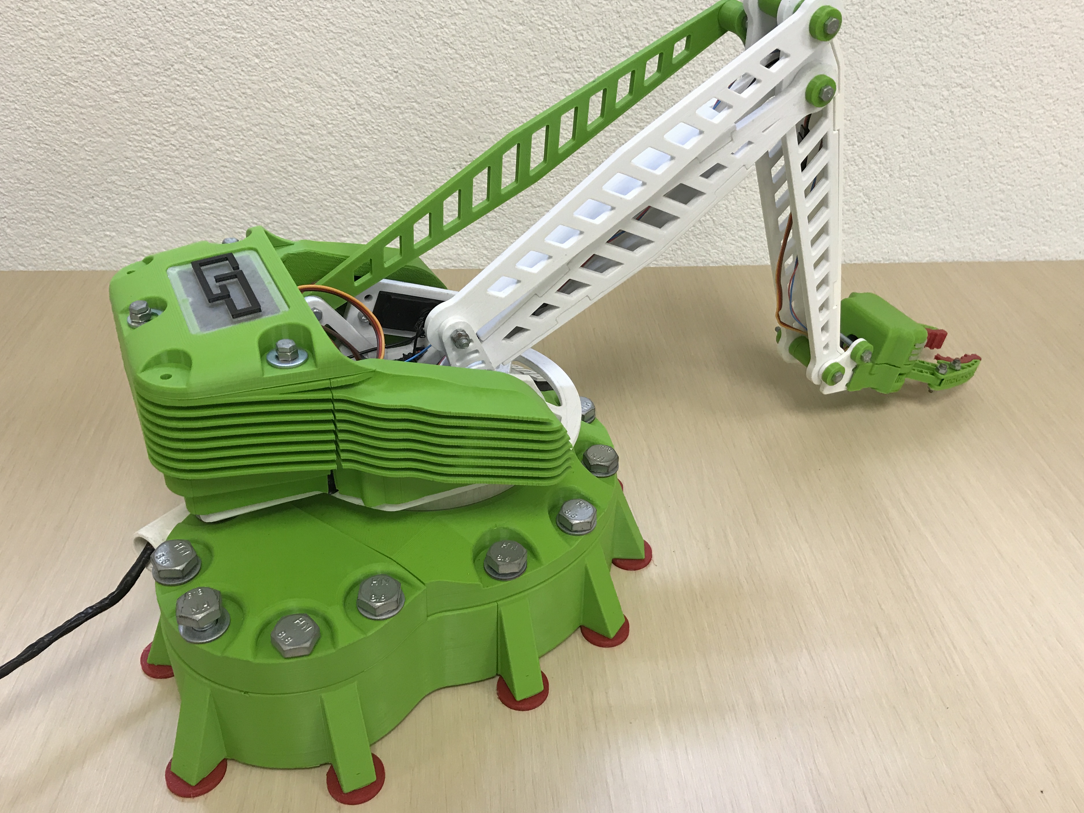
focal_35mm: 30
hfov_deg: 59.9
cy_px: 390
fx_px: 939
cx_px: 563
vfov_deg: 46.8
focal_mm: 3.99
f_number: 1.8
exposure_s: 1/33
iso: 25
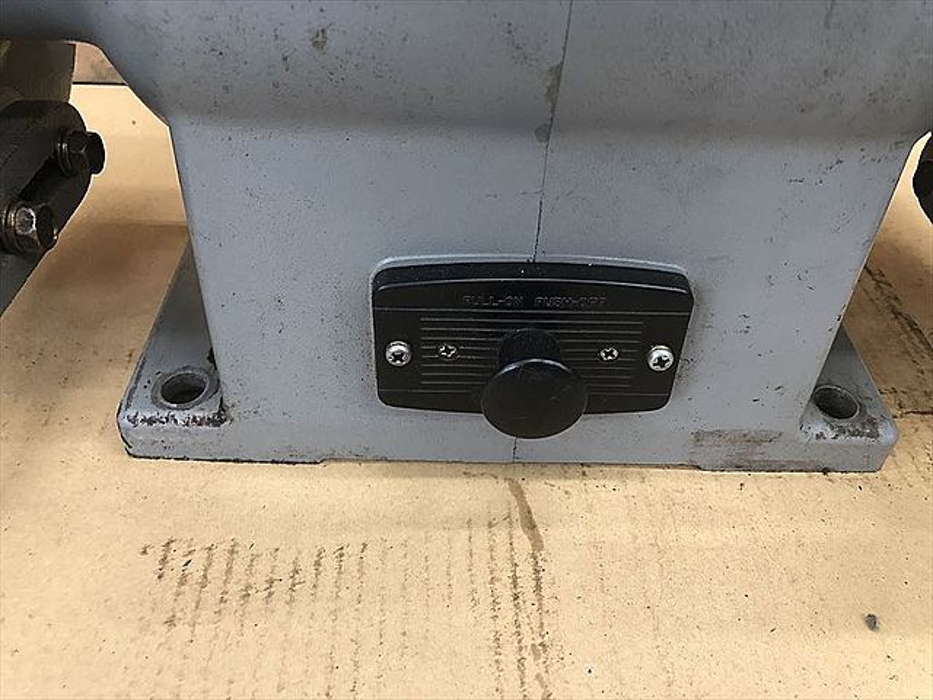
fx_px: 755
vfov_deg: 49.7
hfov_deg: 63.4
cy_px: 350
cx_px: 466
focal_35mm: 28
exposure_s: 1/15
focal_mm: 3.99
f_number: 1.8
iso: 64
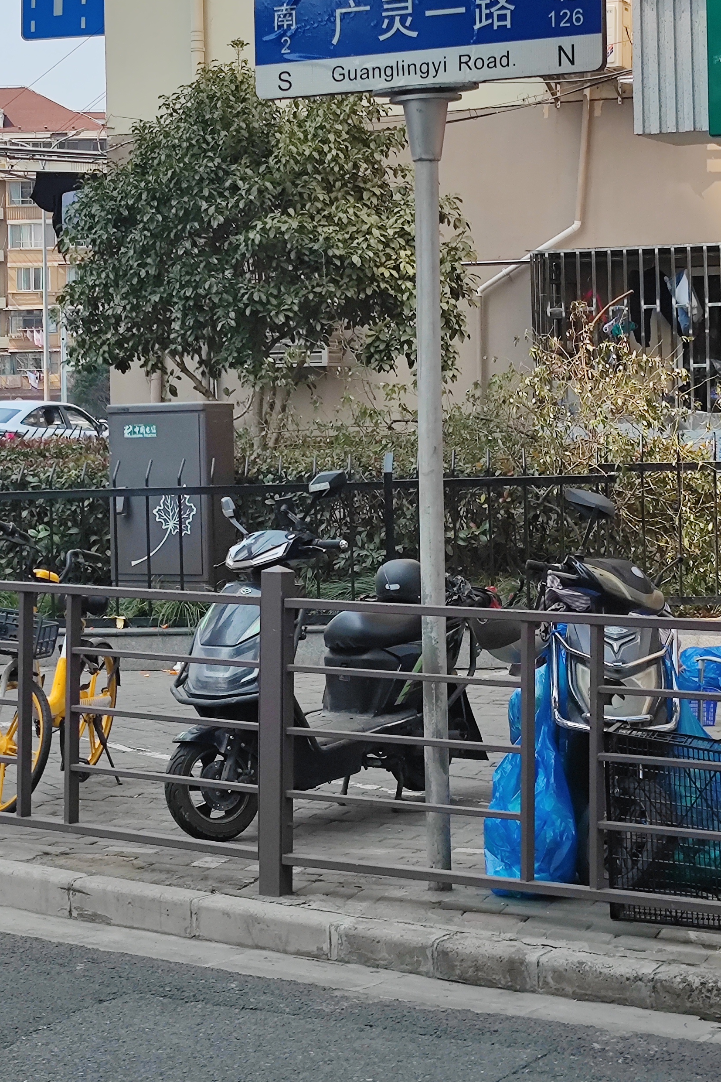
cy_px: 433
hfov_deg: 20.8
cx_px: 210
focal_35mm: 65
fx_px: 1953
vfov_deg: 30.9
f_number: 1.95
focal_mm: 7.59
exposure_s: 1/1648
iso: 50
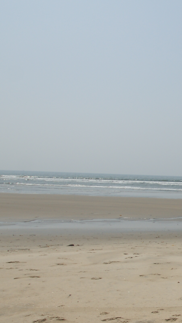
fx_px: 386
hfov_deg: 20.7
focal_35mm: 45
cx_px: 304
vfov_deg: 44.7
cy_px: 220
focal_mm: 10
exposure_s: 1/800
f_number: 6.3
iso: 100
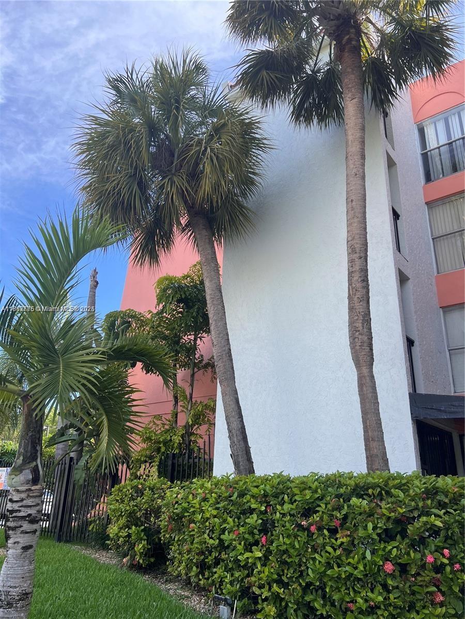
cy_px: 310
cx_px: 232
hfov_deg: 53.1
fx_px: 466
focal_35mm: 26
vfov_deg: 67.3
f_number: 1.5
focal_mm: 5.7
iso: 50
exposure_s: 1/1252
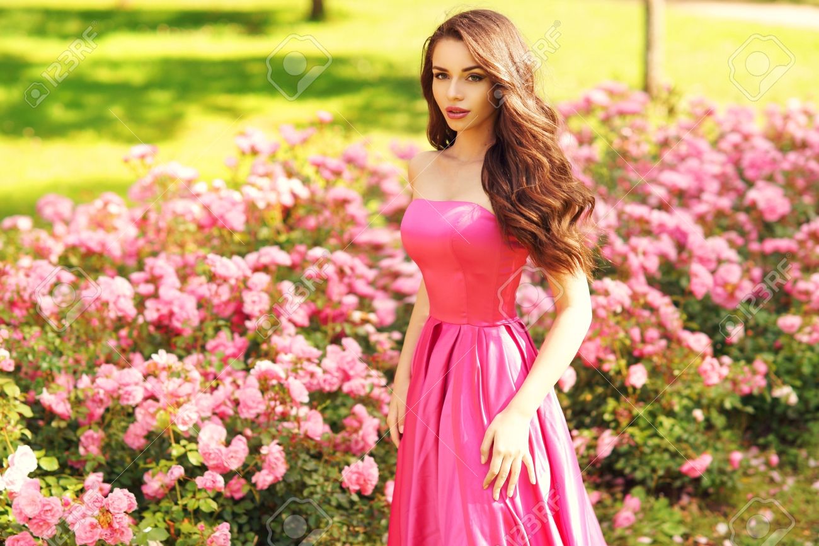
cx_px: 410
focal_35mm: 85
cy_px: 273
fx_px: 1933
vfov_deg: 16.1
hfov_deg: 23.9
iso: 125
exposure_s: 1/500
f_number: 2.5
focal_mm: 85
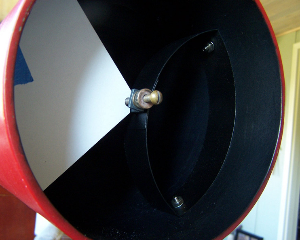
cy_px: 120
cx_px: 140
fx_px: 355
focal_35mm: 40
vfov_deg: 37.3
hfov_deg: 45.8
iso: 140
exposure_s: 1/8
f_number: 2.8
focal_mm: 6.3
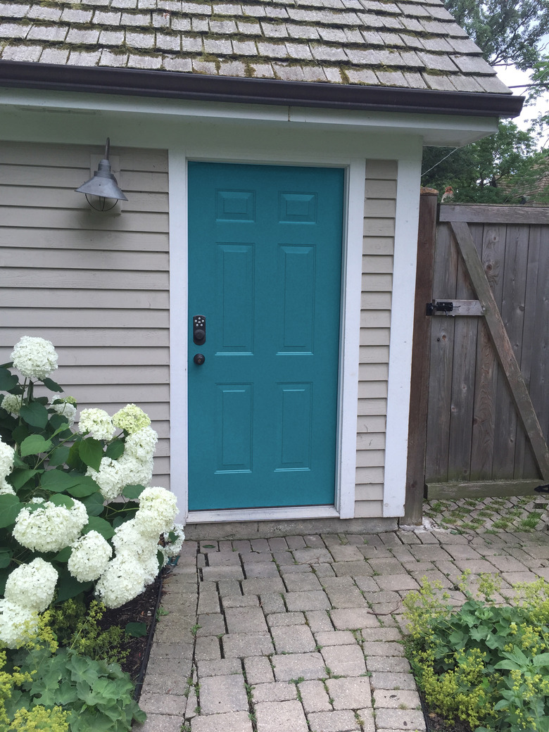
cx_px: 274
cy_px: 366
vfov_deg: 61.7
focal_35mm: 29
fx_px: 613
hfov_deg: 48.2
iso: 32
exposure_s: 1/388
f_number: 2.2
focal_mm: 4.15
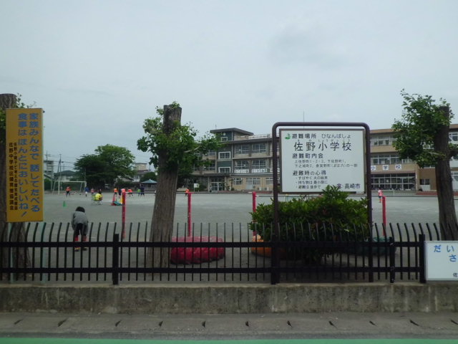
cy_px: 172
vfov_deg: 53.1
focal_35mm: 26
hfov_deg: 67.3
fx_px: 344
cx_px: 229
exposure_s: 1/200
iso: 64
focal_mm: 4.7
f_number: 7.9
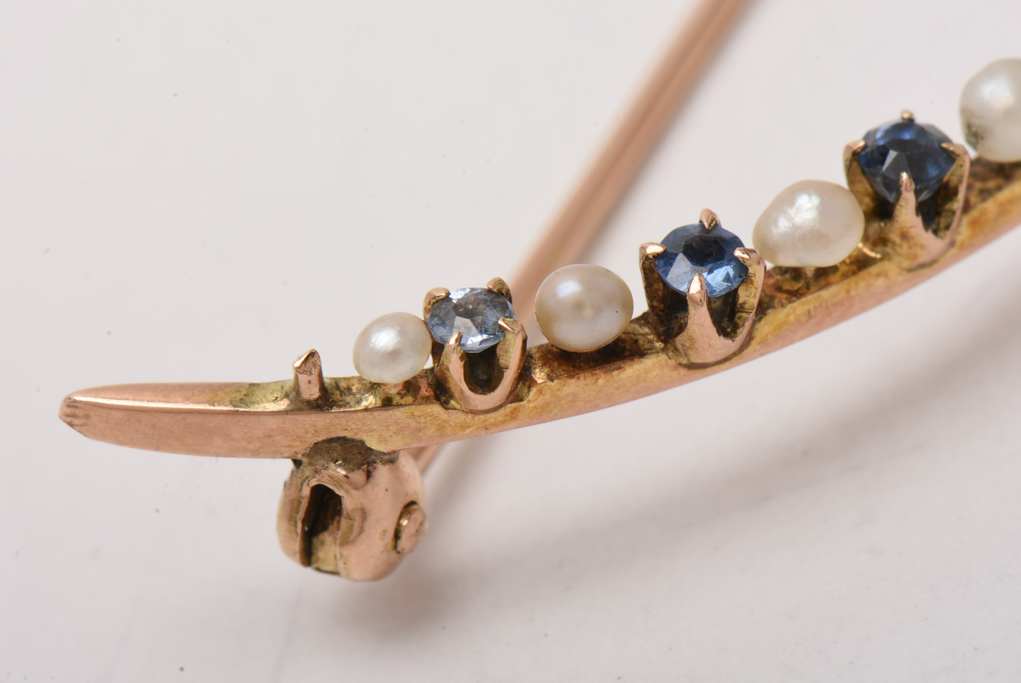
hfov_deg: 16.1
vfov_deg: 10.8
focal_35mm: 128
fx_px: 3619
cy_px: 342
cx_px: 510
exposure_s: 1/125
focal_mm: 85
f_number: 25
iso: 100
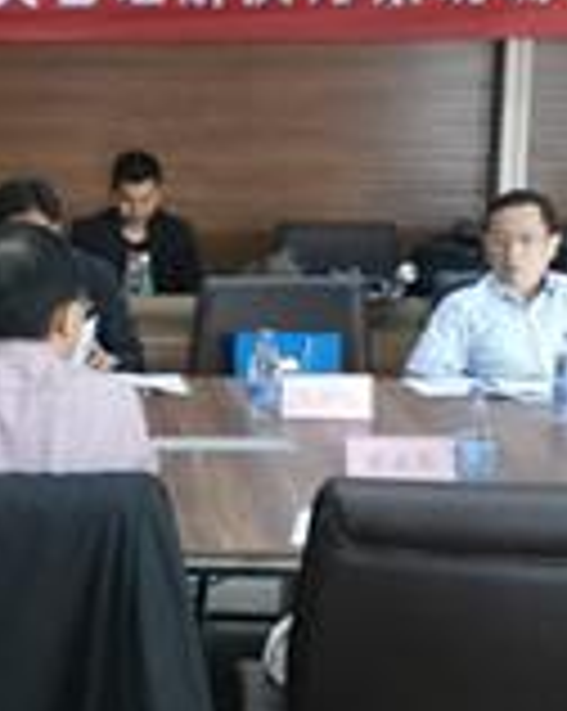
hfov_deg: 14.3
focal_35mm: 104
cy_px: 446
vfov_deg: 18.4
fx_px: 2186
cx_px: -126
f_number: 2
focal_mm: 2.96
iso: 392
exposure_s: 1/33
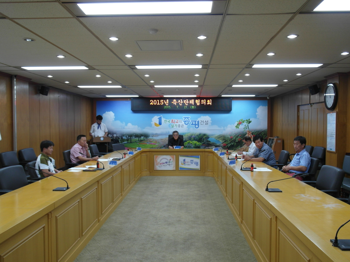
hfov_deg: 60.0
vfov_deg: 46.8
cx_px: 175
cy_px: 131
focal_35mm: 30
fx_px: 303
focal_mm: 6.5
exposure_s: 1/45
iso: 120
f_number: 2.7
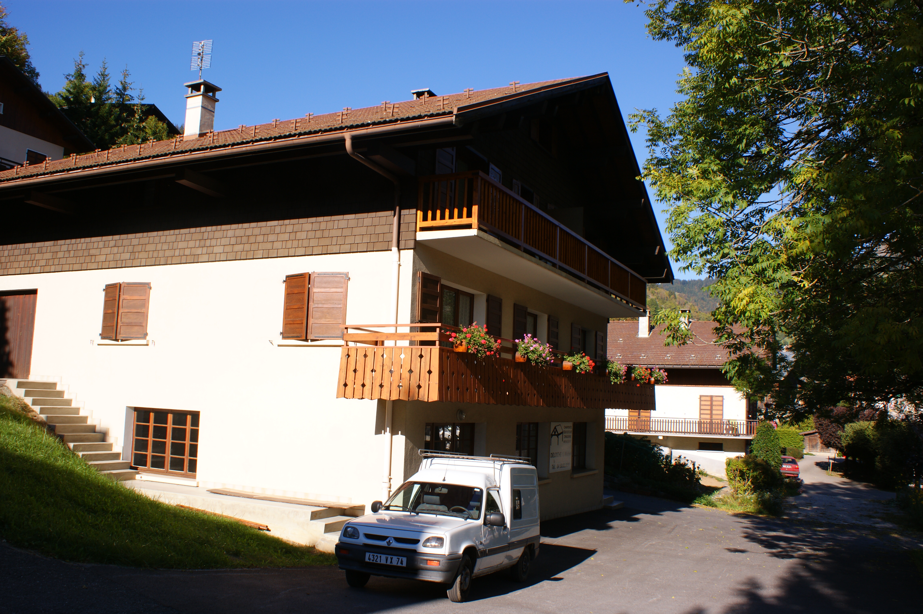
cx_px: 462
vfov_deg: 43.6
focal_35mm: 30
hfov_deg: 62.0
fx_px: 769
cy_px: 307
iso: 100
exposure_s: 1/125
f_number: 10
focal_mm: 20
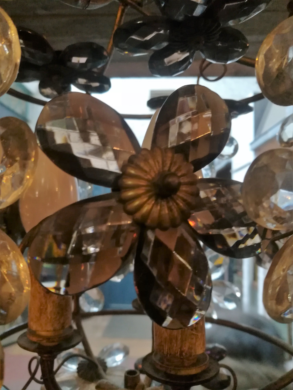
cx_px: 146
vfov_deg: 67.3
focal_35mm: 26
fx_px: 293
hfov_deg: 53.1
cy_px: 195
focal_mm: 3.83
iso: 320
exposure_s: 1/25
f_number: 2.2
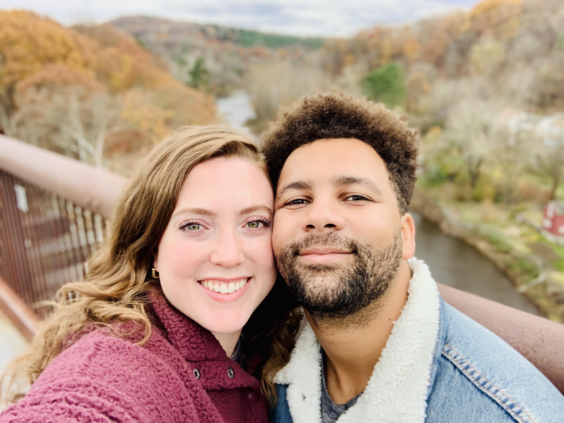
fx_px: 521
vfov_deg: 44.2
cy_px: 212
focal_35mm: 32
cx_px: 282
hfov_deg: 56.8
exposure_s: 1/137
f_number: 2.2
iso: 16
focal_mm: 2.87
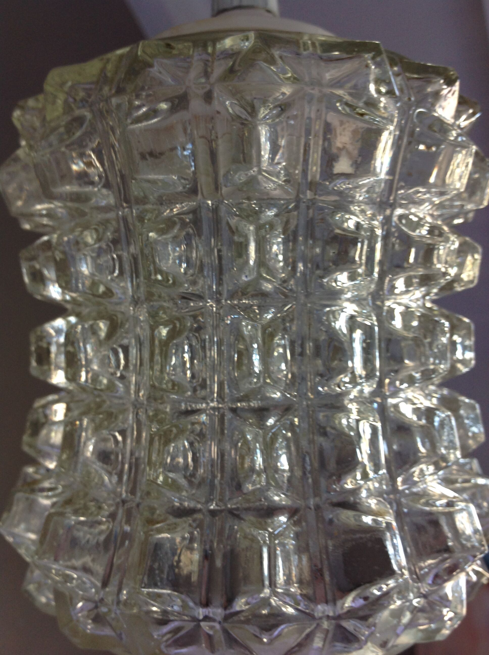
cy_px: 328
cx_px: 244
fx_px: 661
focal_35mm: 35
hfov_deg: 40.6
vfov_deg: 52.7
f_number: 2.4
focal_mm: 4.28
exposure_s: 1/17
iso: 50
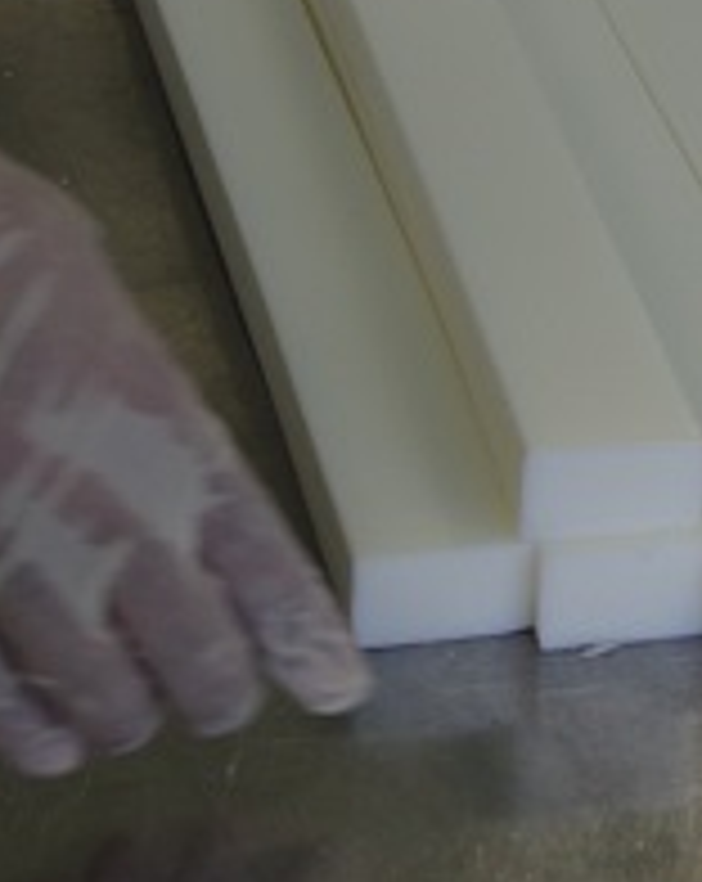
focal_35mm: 175
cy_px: 243
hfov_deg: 8.7
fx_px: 4559
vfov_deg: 11.0
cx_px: 922
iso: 400
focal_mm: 37.5
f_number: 4.5
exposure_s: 1/80
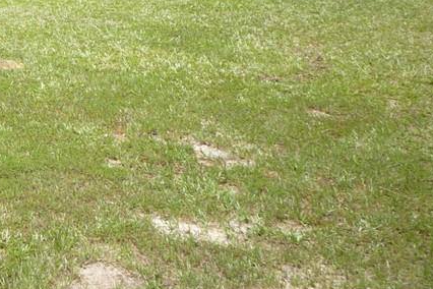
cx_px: -74
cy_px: -82
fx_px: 962
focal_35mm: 80
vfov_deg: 16.2
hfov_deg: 23.4
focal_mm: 5.2
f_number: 4
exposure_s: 1/400
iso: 100
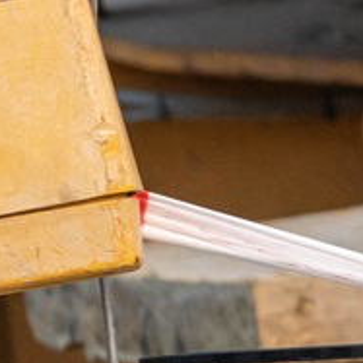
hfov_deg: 2.8
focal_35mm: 612
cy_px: 712
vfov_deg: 2.8
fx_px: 7261
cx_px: -1124
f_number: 8
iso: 400
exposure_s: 1/160
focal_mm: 70
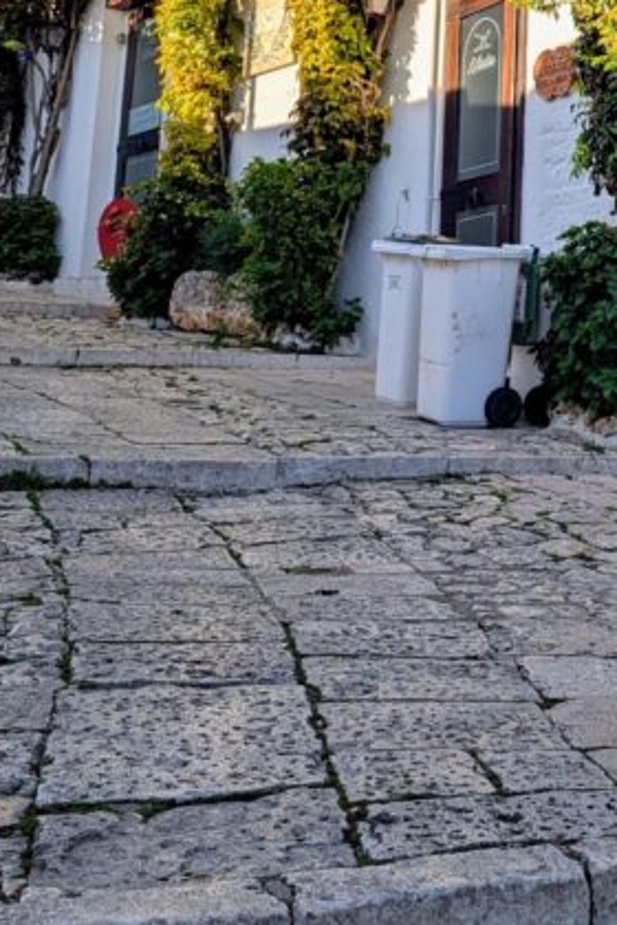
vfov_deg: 31.1
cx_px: 678
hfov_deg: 21.2
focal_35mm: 61
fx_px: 1568
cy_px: 64
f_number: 1.85
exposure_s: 1/1715
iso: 43
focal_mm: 6.81
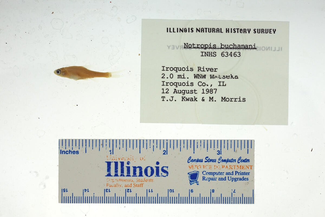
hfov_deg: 33.4
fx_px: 542
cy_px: 108
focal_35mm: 60
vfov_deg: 22.6
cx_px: 162
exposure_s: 1/200
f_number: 10
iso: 100
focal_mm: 60
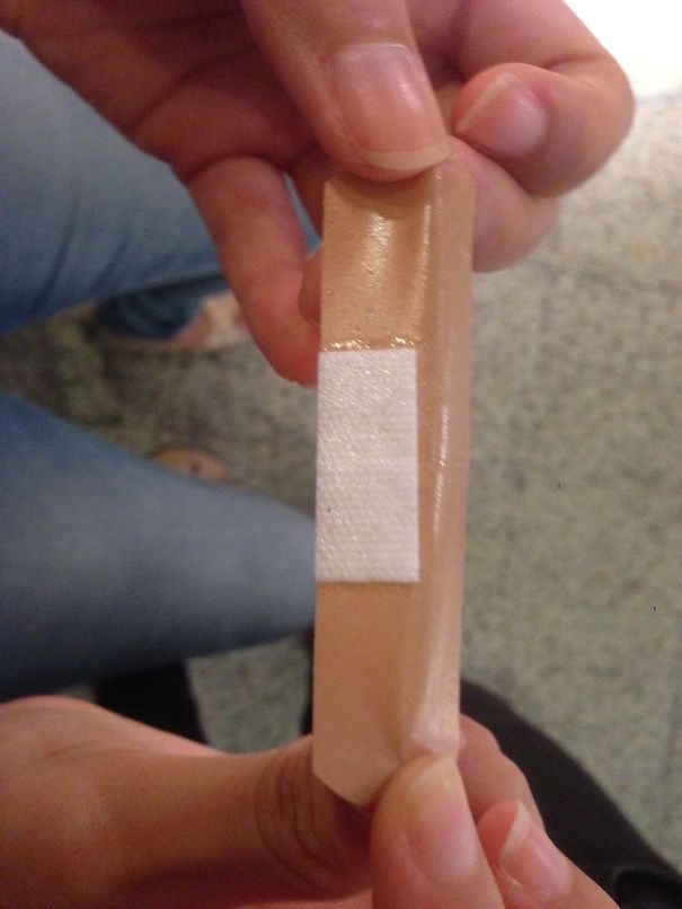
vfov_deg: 55.3
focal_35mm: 33
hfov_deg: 43.0
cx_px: 341
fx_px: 866
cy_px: 454
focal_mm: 4.12
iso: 500
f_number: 2.4
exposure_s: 1/15
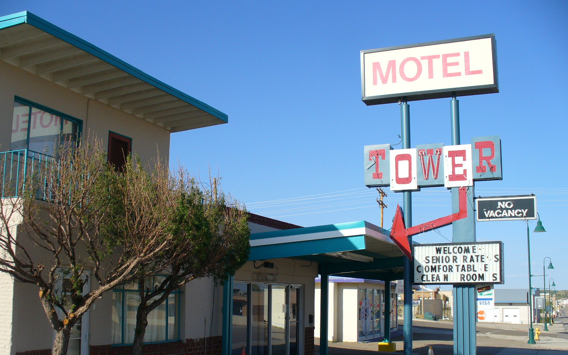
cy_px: 212
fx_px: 619
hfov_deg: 49.3
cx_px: 284
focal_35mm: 40
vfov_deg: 31.9
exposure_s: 1/400
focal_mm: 6.1
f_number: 5.6
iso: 80
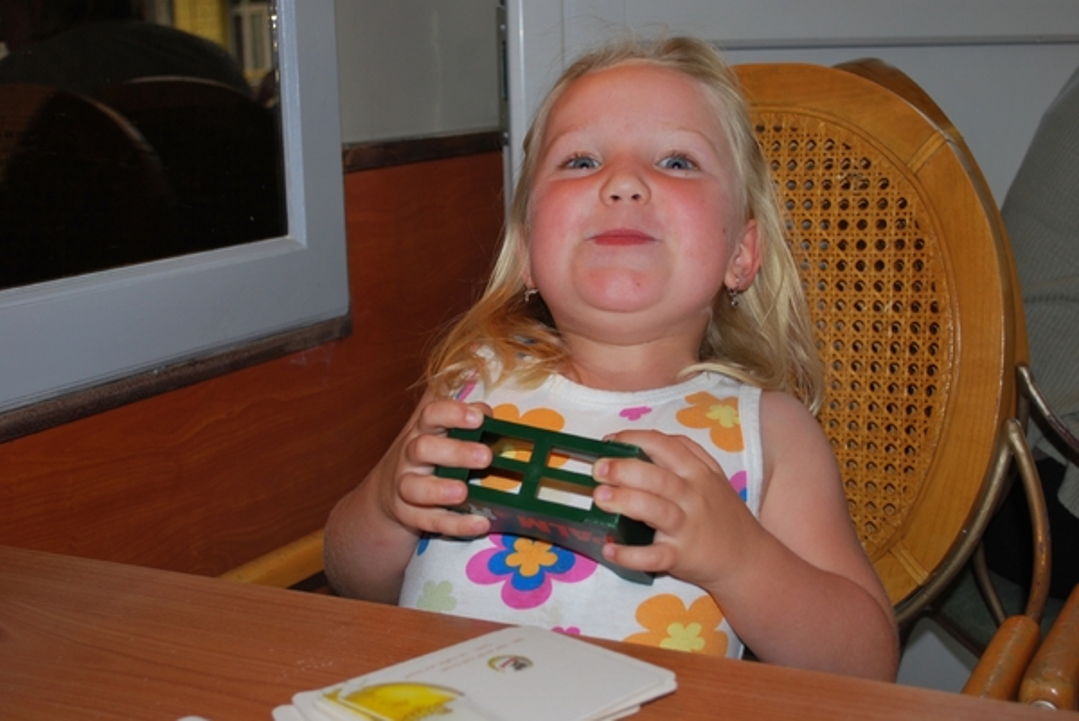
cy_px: 360
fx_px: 1440
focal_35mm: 48
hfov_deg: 41.1
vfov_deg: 28.1
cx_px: 540
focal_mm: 32
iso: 200
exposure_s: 1/60
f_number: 5
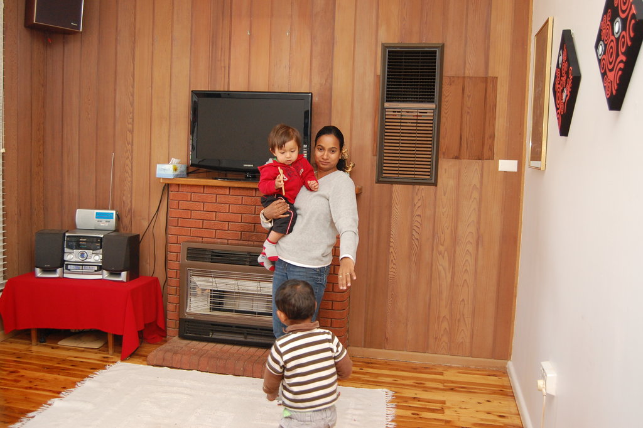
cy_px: 214
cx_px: 322
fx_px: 589
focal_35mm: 33
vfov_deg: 39.9
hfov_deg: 57.3
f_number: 4
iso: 720
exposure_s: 1/60
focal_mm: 22
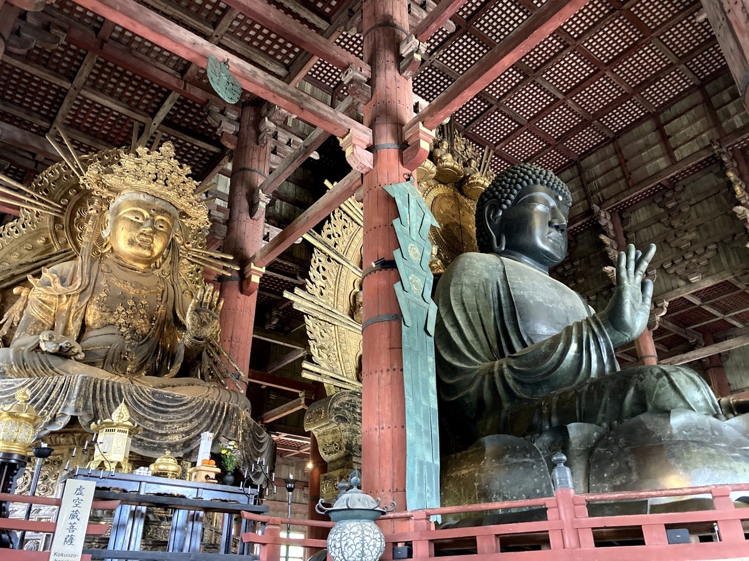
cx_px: 374
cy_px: 280
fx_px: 606
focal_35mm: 28
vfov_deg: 49.7
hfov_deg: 63.4
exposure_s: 1/30
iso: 500
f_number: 1.8
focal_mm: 3.99
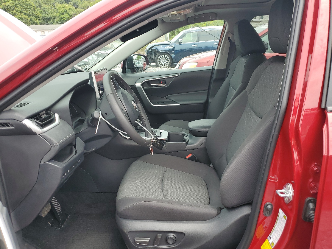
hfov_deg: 65.3
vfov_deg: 51.4
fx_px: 259
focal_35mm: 27
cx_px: 171
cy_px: 124
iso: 50
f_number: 1.5
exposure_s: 1/556
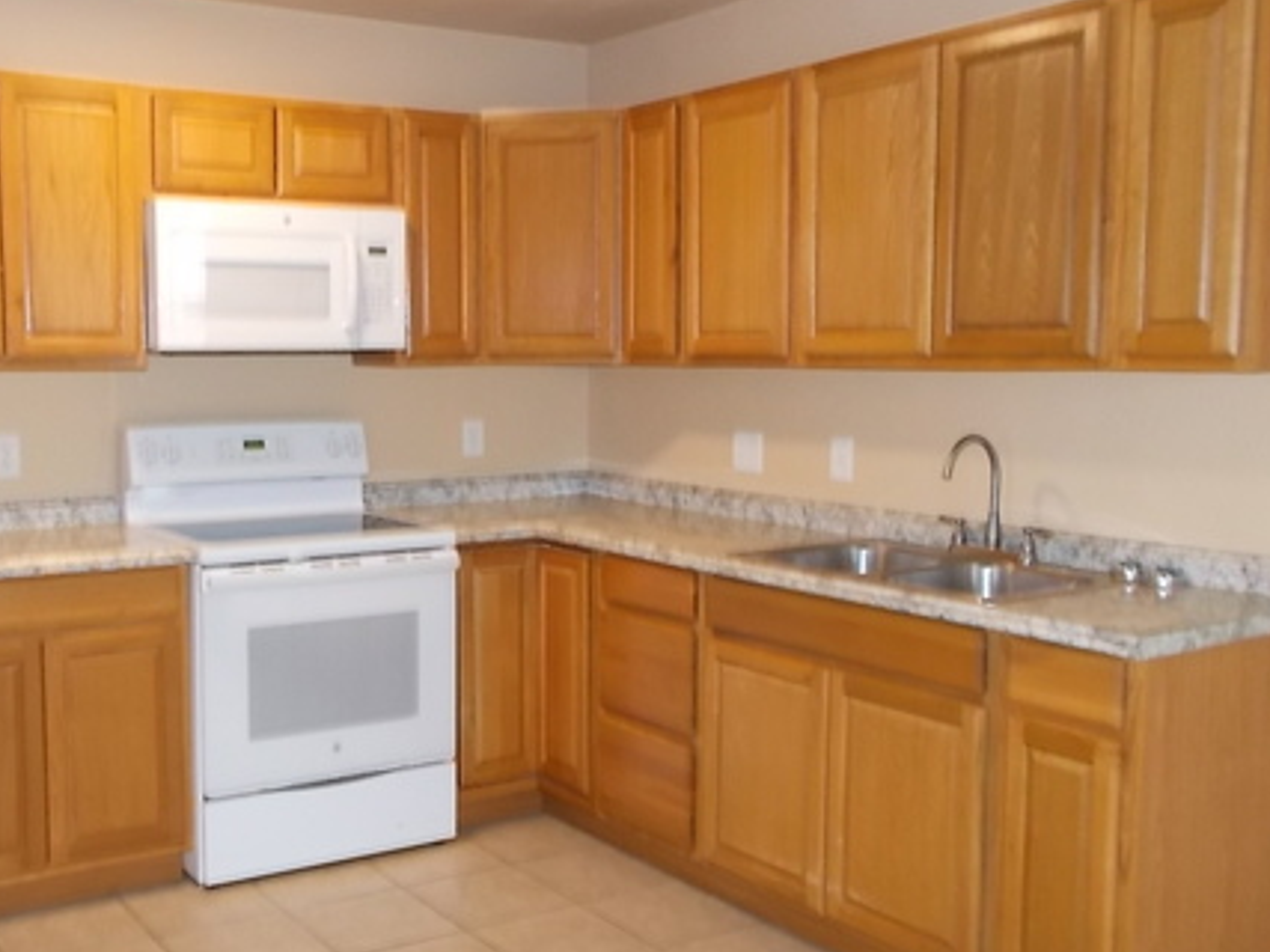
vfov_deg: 36.8
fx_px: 1430
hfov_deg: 47.5
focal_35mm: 39
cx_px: 482
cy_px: 506
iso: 250
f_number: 3.2
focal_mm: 4.6
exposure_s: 1/25
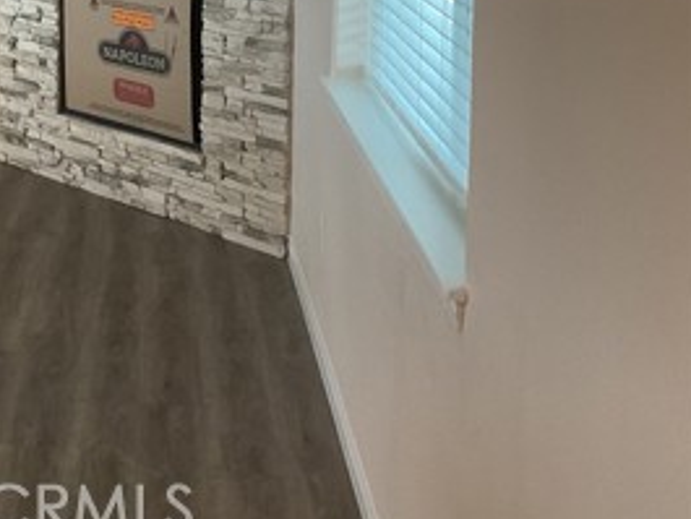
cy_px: -81
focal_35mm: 70
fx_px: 1398
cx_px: -128
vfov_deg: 19.9
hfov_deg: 25.1
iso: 125
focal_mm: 3
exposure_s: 1/60
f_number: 1.8
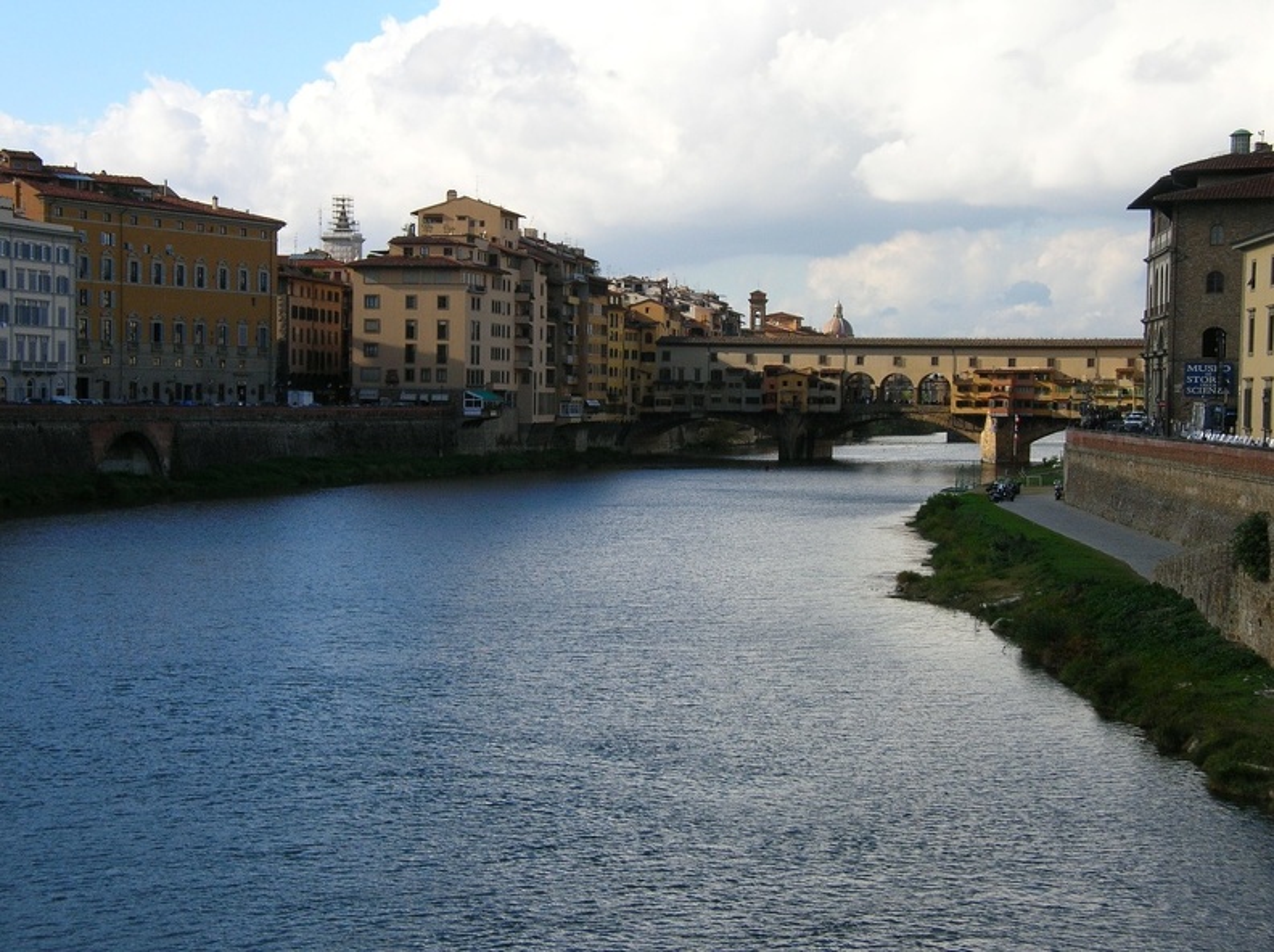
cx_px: 637
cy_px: 476
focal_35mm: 78
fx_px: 2867
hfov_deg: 25.1
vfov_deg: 18.9
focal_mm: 12.8
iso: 50
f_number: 4.7
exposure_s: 1/336
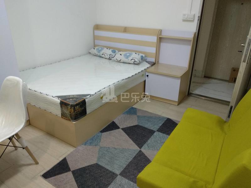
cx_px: 126
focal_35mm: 26
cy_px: 94
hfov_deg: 67.3
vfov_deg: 53.1
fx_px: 189
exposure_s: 1/25
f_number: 2.2
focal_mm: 3.81
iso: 400
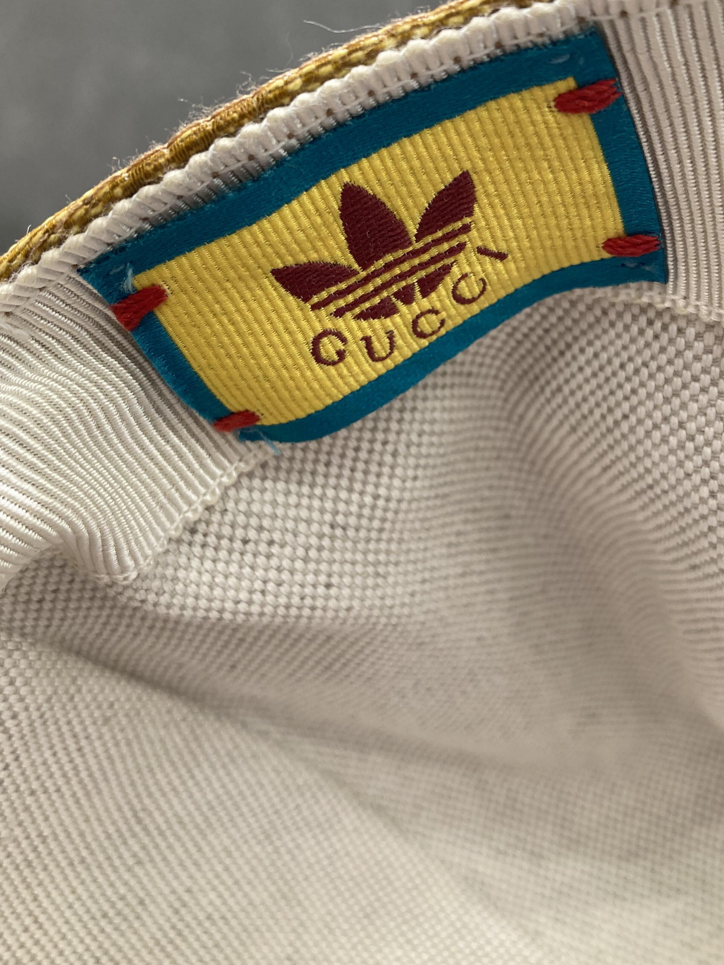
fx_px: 976
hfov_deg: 40.6
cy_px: 394
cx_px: 412
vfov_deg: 52.3
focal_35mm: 35
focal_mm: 3.99
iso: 100
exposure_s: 1/60
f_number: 1.8
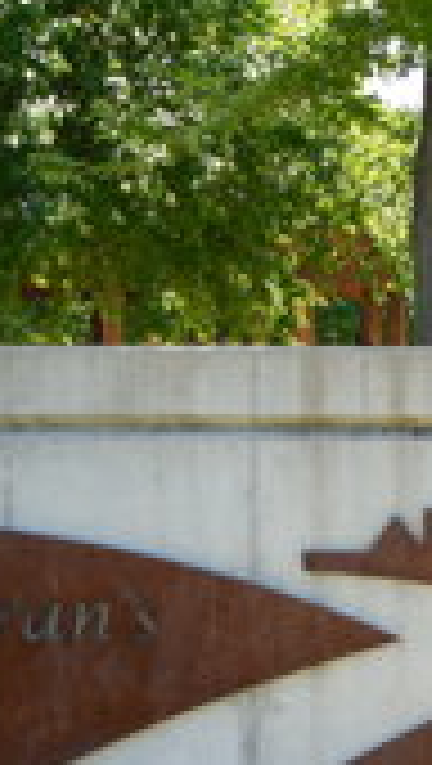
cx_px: 418
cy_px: 482
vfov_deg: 19.4
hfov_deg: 11.0
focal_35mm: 110
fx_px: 2233
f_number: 3.9
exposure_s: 1/250
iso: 125
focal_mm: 7.8
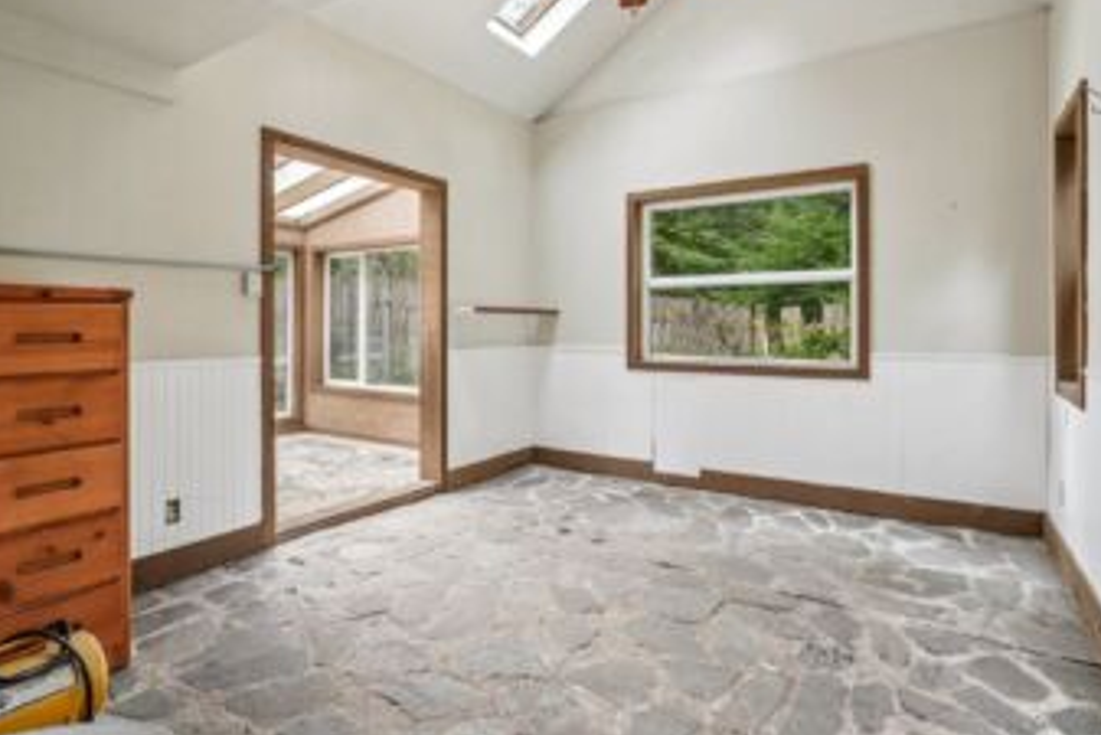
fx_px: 581
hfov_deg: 86.9
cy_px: 341
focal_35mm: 19
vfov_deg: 64.5
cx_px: 565
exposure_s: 1/10
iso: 400
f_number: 8
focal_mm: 16
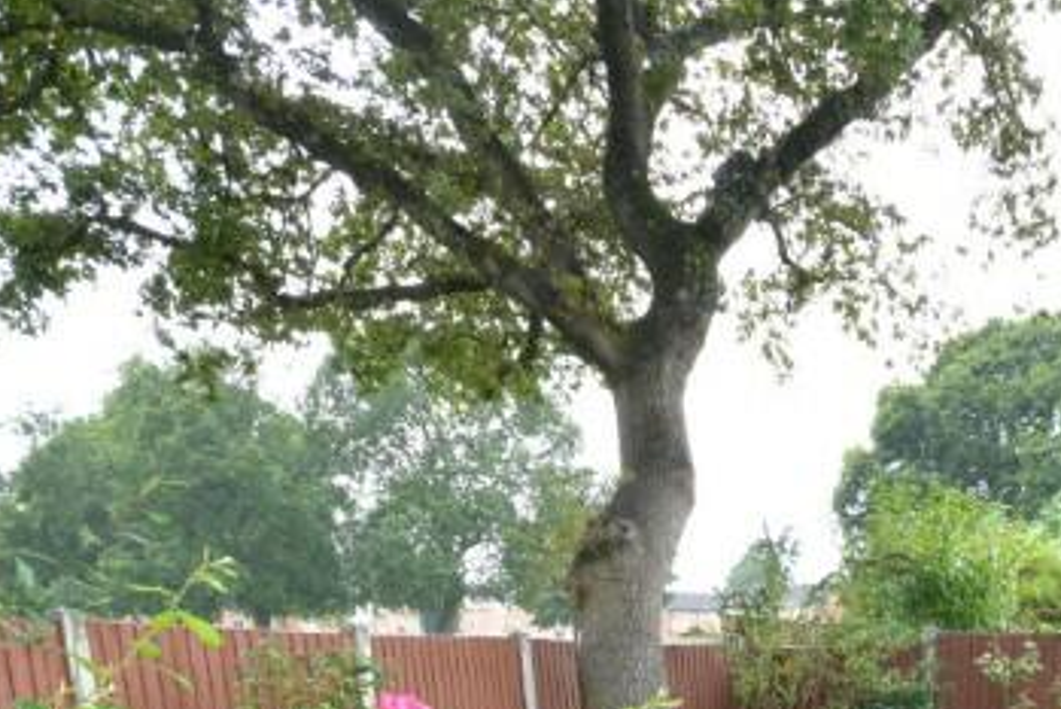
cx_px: 988
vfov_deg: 26.1
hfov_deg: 40.5
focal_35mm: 44
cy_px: 916
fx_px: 1297
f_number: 8
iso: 400
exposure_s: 1/80
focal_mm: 10
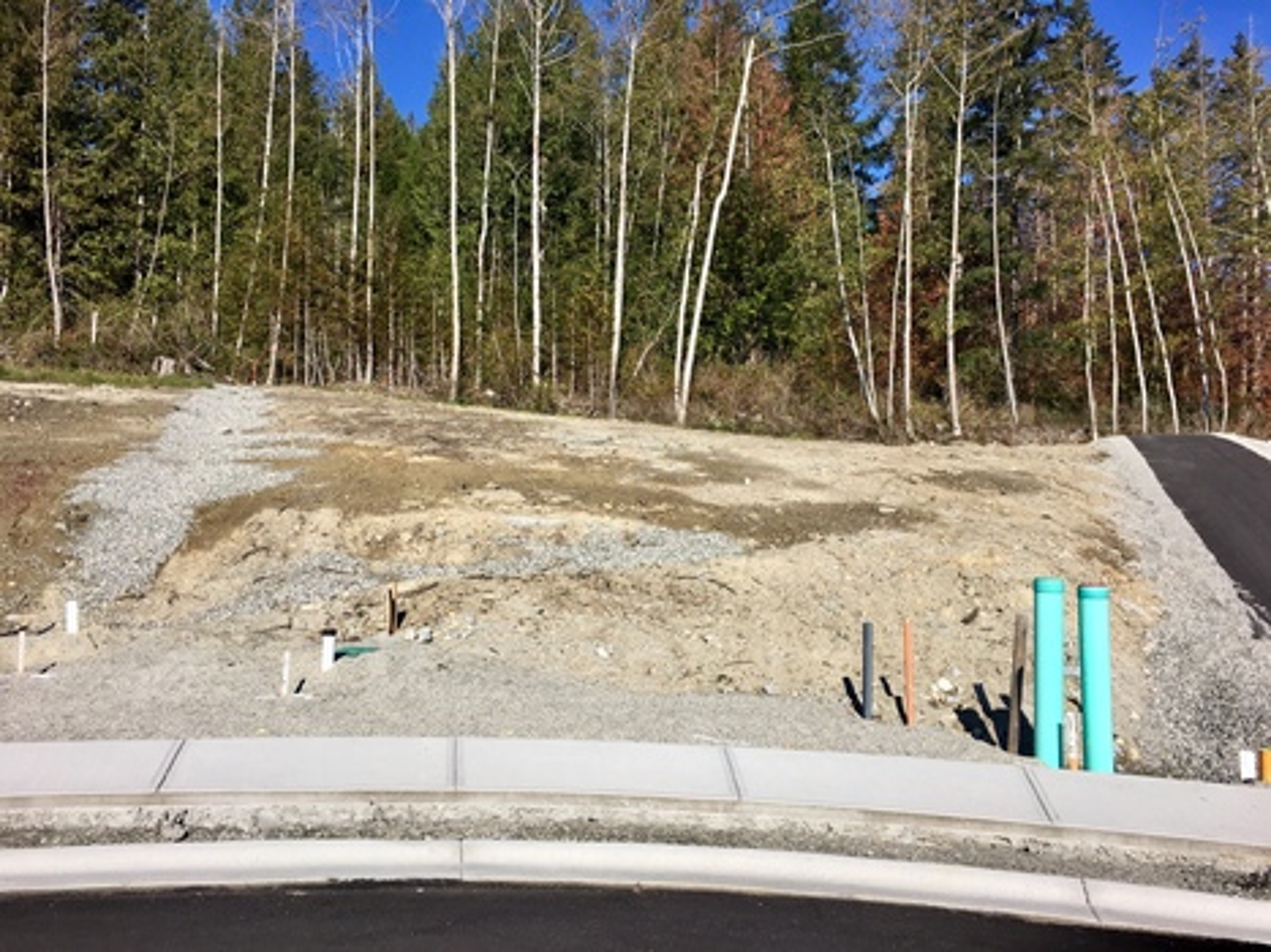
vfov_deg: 48.2
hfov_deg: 61.7
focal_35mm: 29
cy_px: 476
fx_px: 1065
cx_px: 636
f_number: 2.2
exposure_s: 1/2137
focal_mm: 4.15
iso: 25
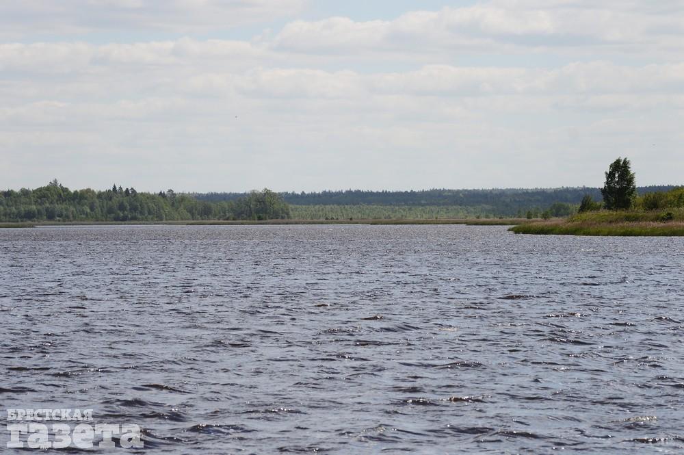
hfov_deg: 13.4
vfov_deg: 9.0
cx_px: 342
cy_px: 228
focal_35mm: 153
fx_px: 2905
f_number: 9
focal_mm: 102
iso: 400
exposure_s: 1/1250
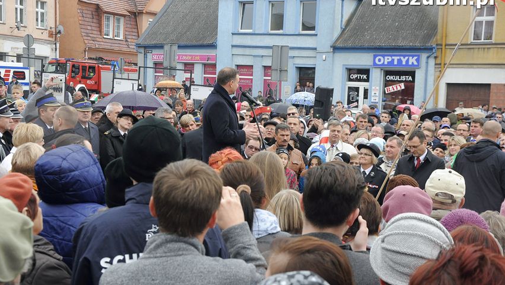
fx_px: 844
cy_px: 148
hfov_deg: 33.3
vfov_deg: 19.1
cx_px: 252
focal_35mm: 63
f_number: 7.1
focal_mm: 40
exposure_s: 1/200
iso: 800
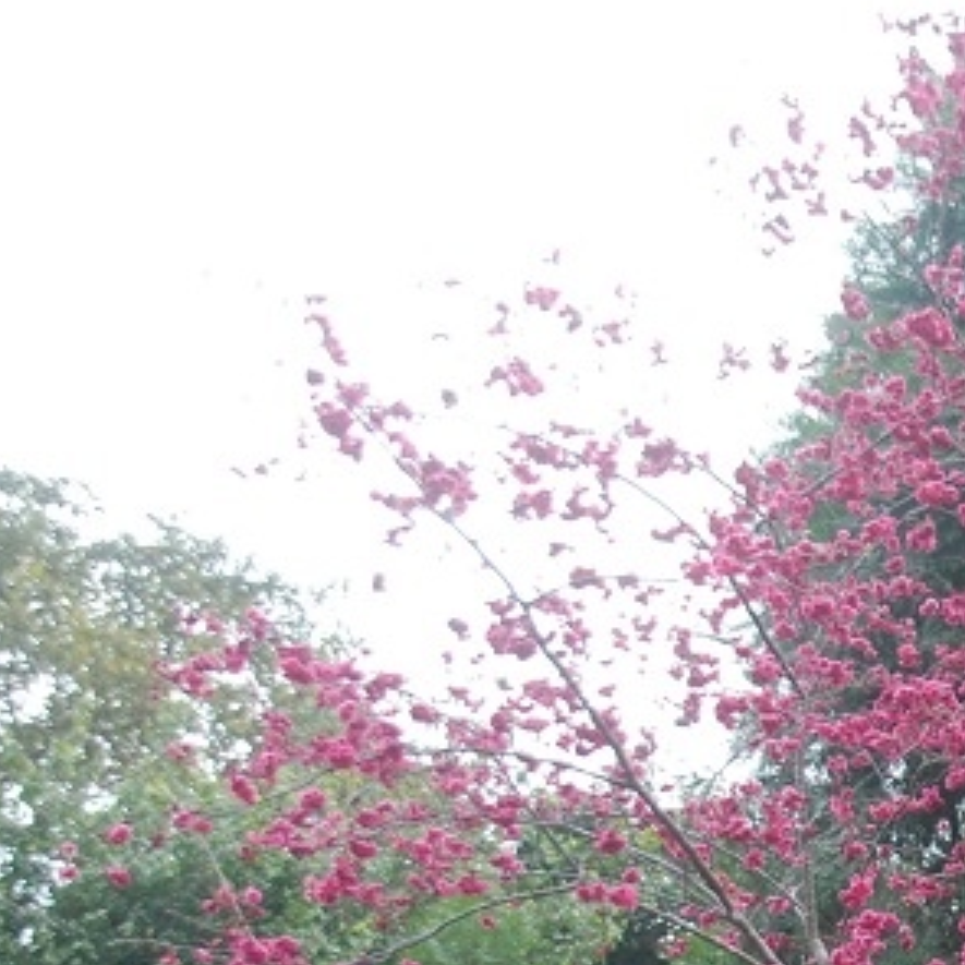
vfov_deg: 12.5
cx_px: 1416
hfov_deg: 12.1
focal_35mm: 137
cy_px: 1101
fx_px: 4336
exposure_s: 1/125
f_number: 4.5
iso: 180
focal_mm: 31
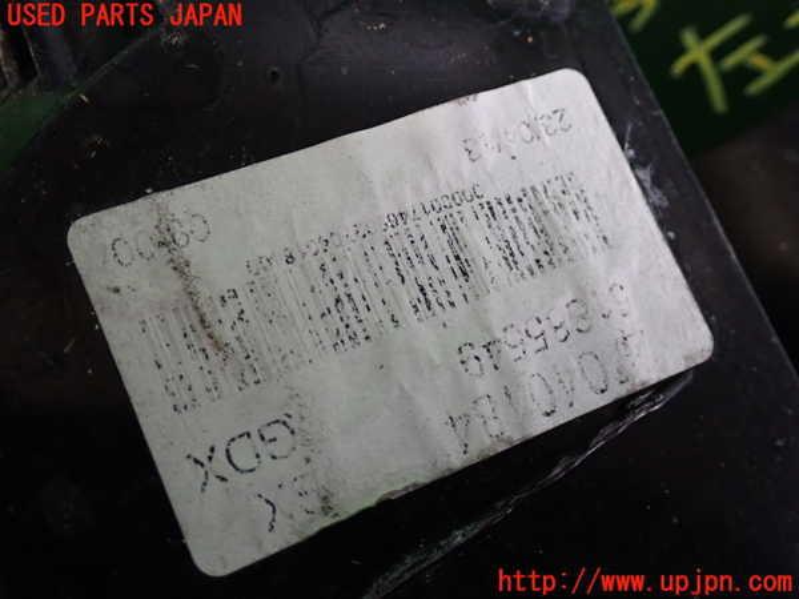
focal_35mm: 47
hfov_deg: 40.4
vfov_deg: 30.9
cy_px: 300
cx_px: 400
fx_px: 1085
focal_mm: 8.4
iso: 400
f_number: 3.1
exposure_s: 1/50
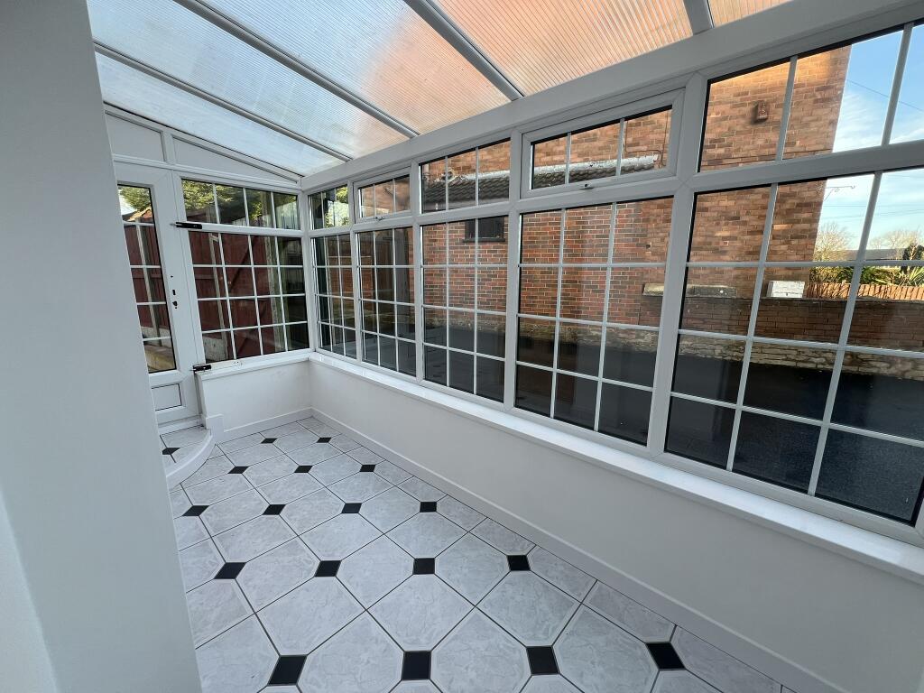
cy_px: 346
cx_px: 462
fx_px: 347
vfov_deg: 89.9
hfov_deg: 106.2
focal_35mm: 13
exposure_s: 1/99
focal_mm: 1.57
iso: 32
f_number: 1.8
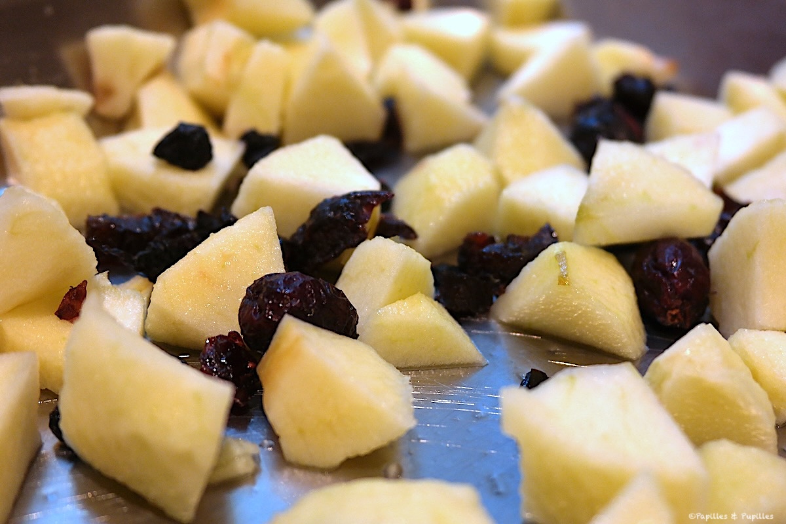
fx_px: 873
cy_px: 262
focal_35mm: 40
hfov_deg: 48.5
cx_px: 393
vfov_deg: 33.4
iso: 400
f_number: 4
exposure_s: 1/50
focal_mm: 26
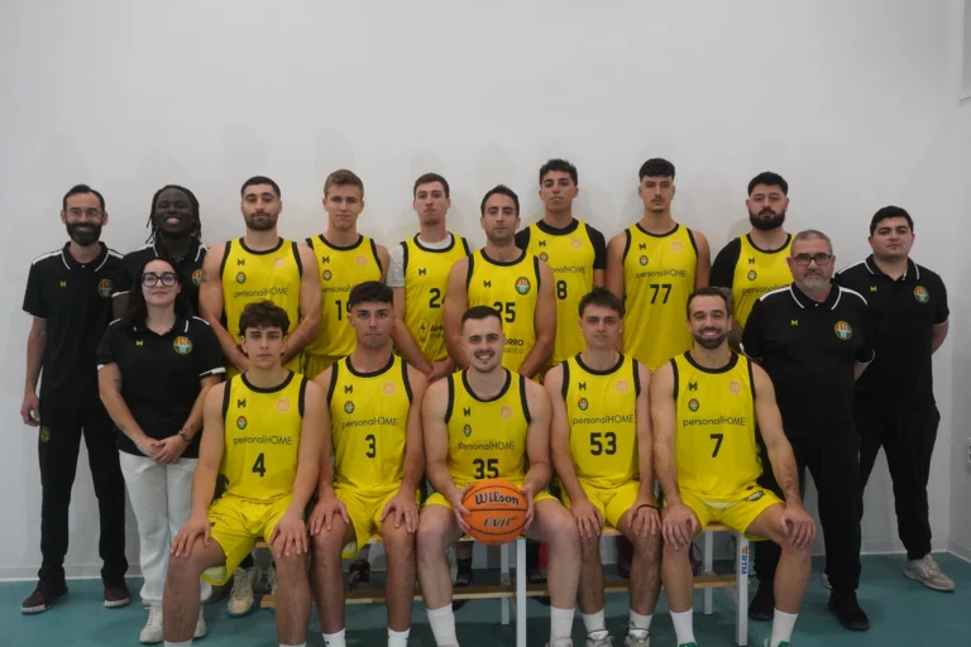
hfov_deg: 59.5
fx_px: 850
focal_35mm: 32
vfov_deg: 41.7
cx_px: 486
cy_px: 324
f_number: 5.6
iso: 3200
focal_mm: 21
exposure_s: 1/250
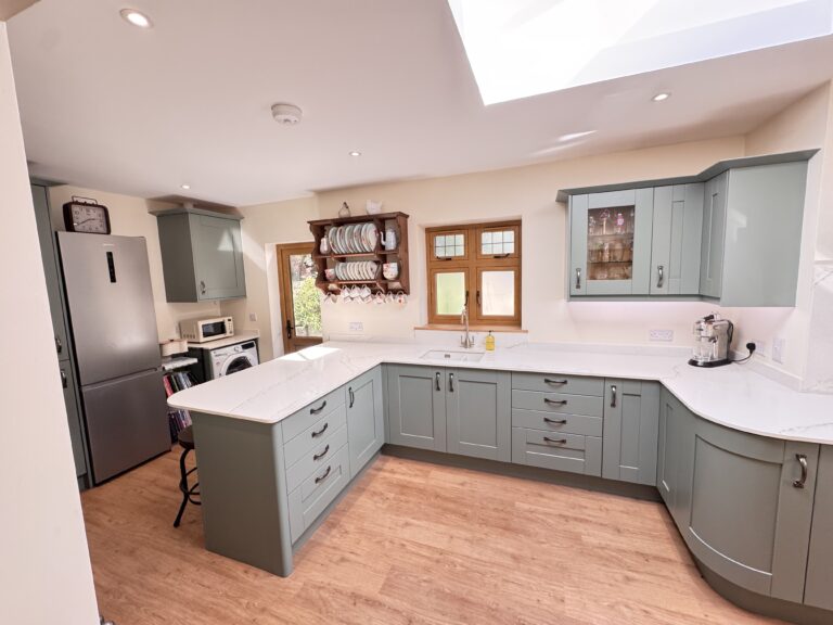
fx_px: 337
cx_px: 416
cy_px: 312
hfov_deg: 102.1
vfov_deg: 85.7
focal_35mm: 14
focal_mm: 2.22
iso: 250
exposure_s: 1/99
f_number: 2.2
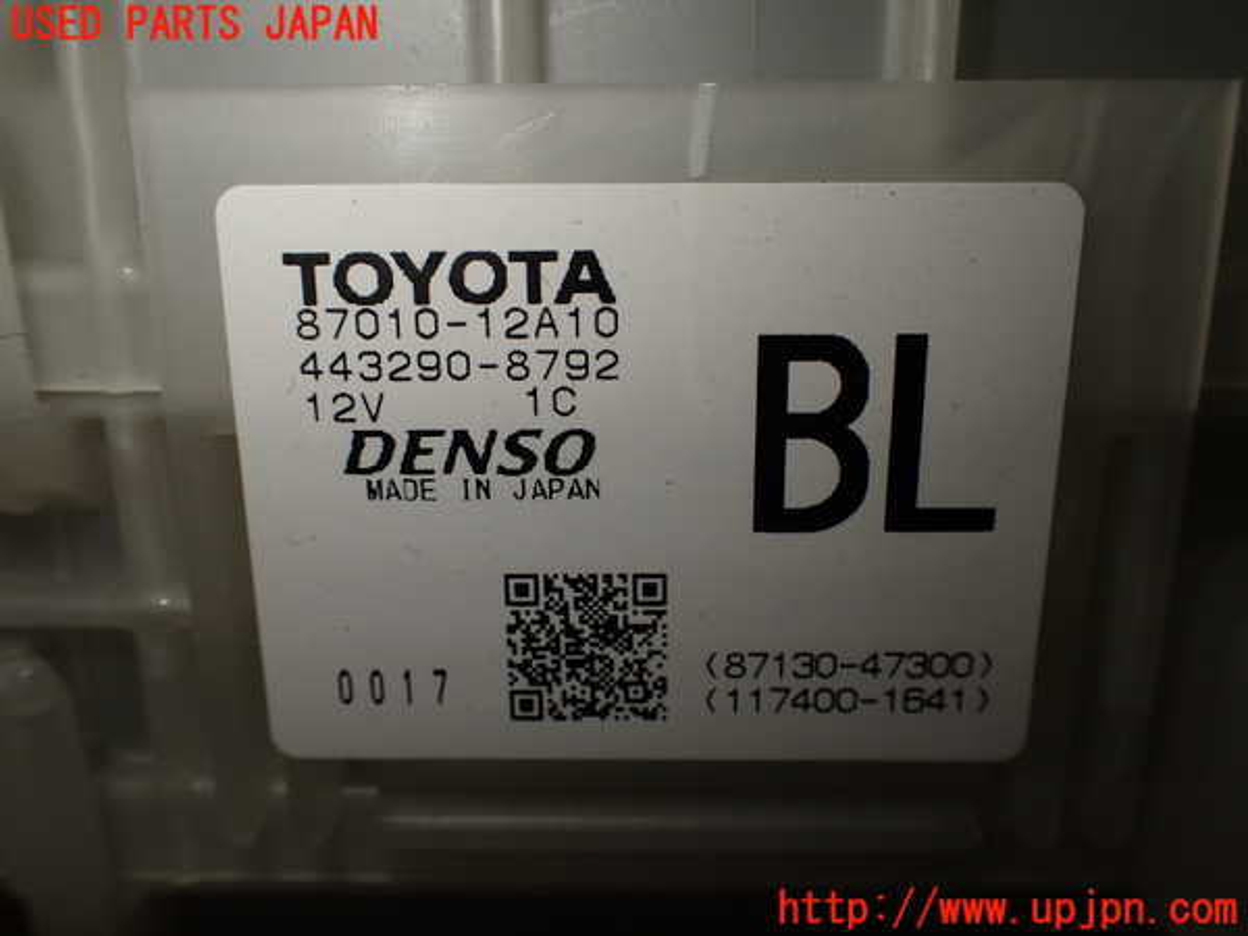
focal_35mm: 30
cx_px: 624
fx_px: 1082
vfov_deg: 46.8
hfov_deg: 60.0
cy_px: 468
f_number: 3.2
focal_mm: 5.4
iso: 100
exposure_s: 1/200
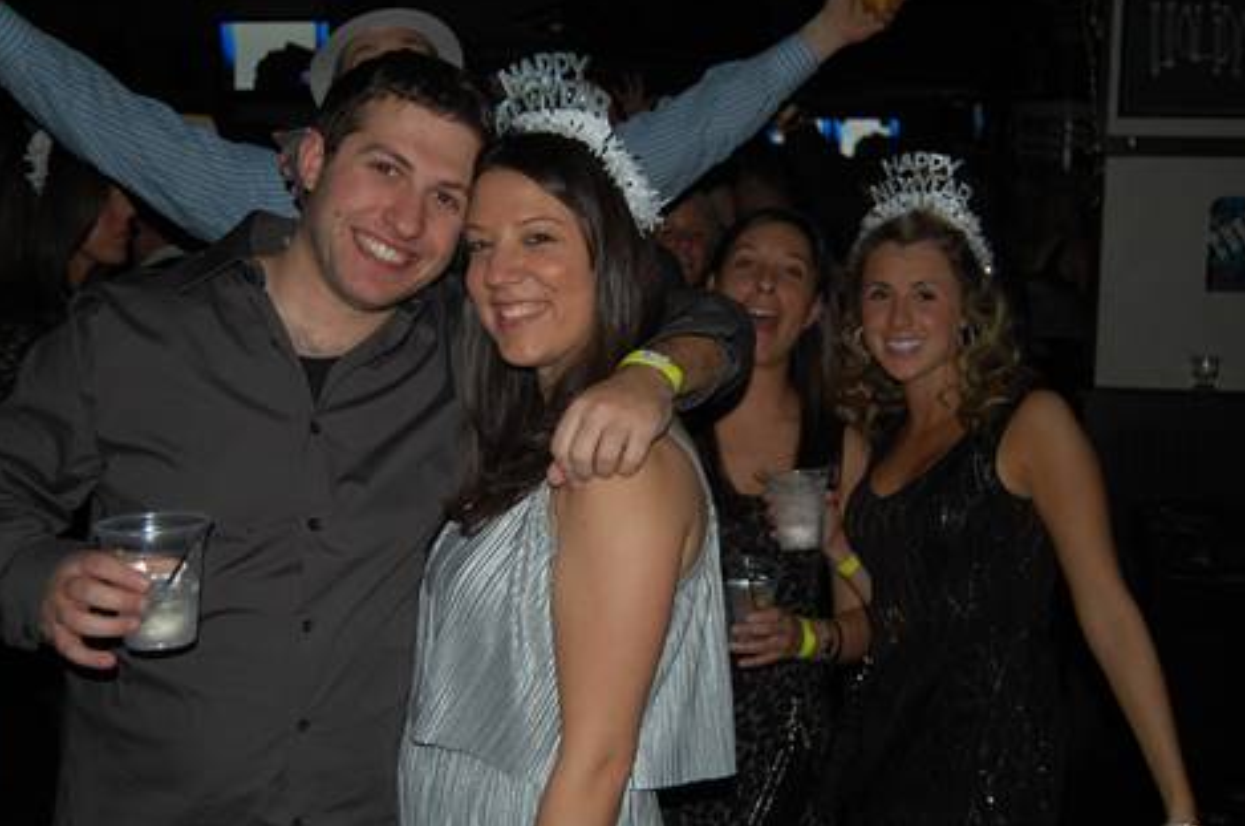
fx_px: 1657
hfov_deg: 41.2
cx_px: 592
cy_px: 425
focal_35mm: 48
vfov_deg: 28.0
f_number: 4.2
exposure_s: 1/60
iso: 400
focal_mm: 30
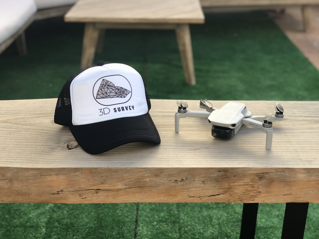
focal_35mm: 52
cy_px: 120
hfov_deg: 36.8
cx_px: 160
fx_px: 479
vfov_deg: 28.0
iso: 16
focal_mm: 6
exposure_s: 1/120
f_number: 2.4
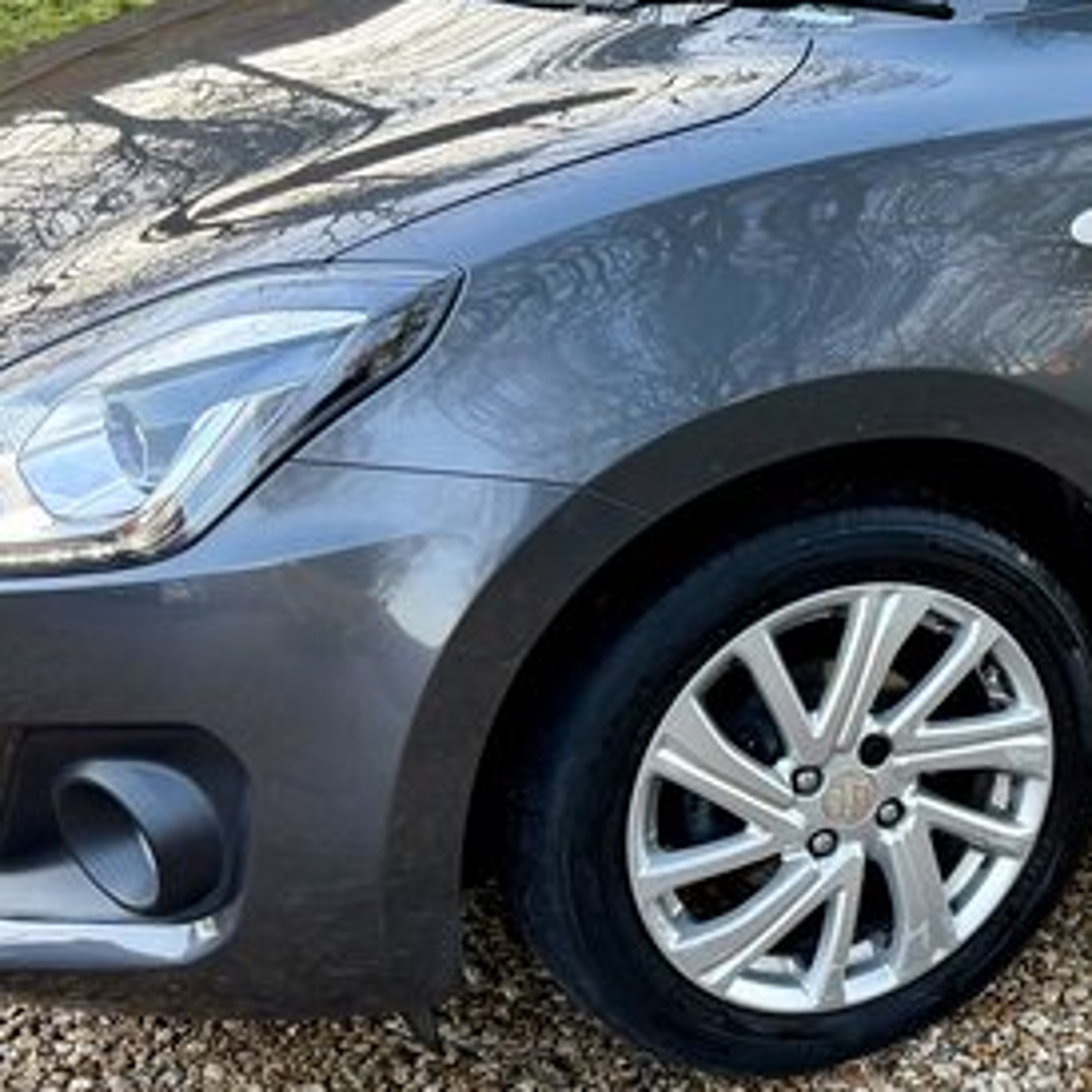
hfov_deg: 25.2
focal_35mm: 62
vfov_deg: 27.7
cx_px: 1271
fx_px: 2213
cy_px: 582
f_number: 1.78
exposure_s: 1/218
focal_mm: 6.76
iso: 160
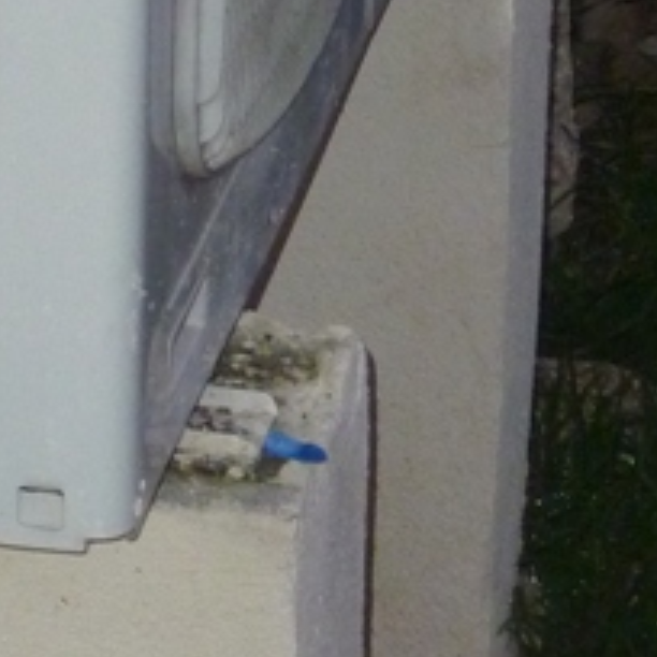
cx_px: 97
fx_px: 5776
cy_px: -264
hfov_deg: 6.5
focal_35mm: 269
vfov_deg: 6.4
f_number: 4.1
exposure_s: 1/30
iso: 400
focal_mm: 11
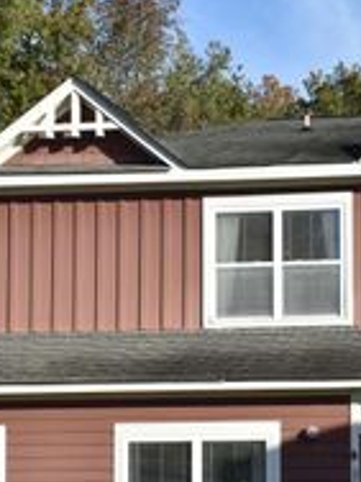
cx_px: 397
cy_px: 399
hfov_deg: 12.7
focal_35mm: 115
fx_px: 1599
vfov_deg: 17.0
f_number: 8
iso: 110
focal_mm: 30
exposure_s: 1/250
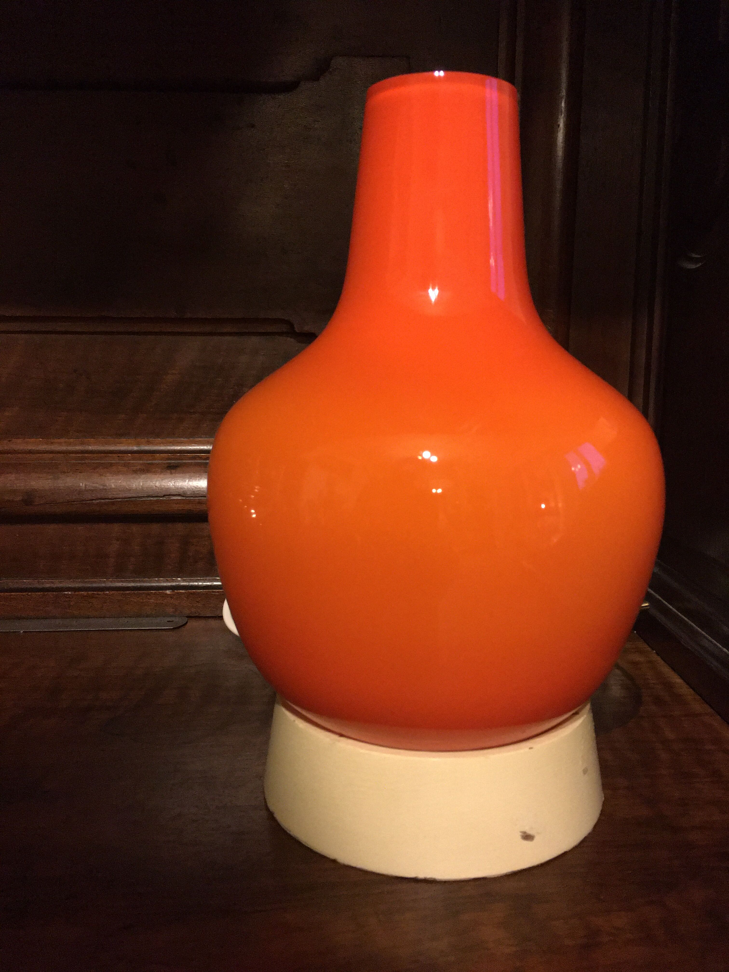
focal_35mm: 29
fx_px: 814
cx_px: 364
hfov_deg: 48.2
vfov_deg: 61.7
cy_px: 486
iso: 400
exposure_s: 1/17
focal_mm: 4.15
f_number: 2.2
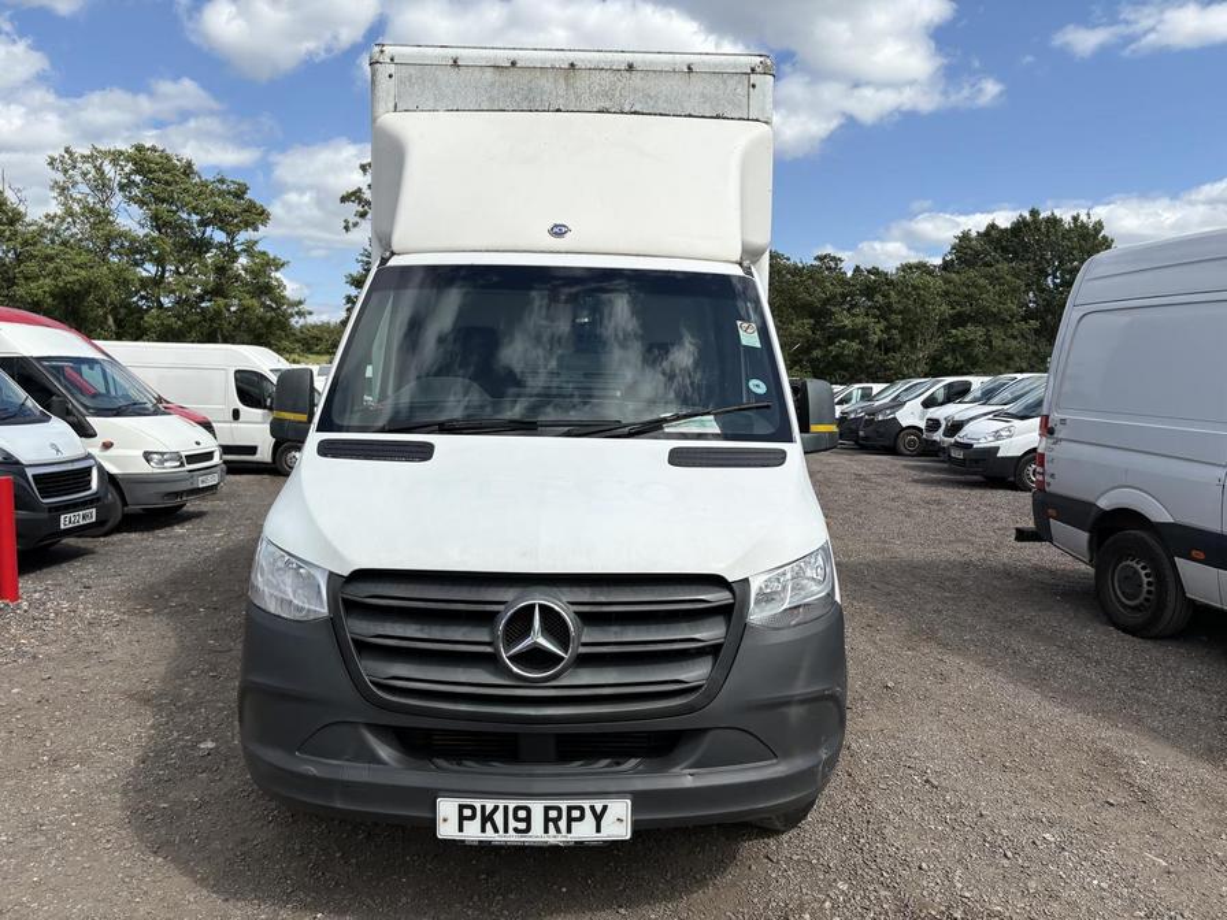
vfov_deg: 53.1
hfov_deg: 67.3
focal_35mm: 26
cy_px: 460
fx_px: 922
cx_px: 614
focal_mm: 5.96
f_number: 1.6
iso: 50
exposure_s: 1/4608
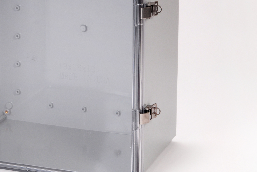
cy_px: 55
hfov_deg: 13.0
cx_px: 62
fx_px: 1121
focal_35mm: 157
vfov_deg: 8.7
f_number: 14
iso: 200
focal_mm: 50
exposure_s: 1/100
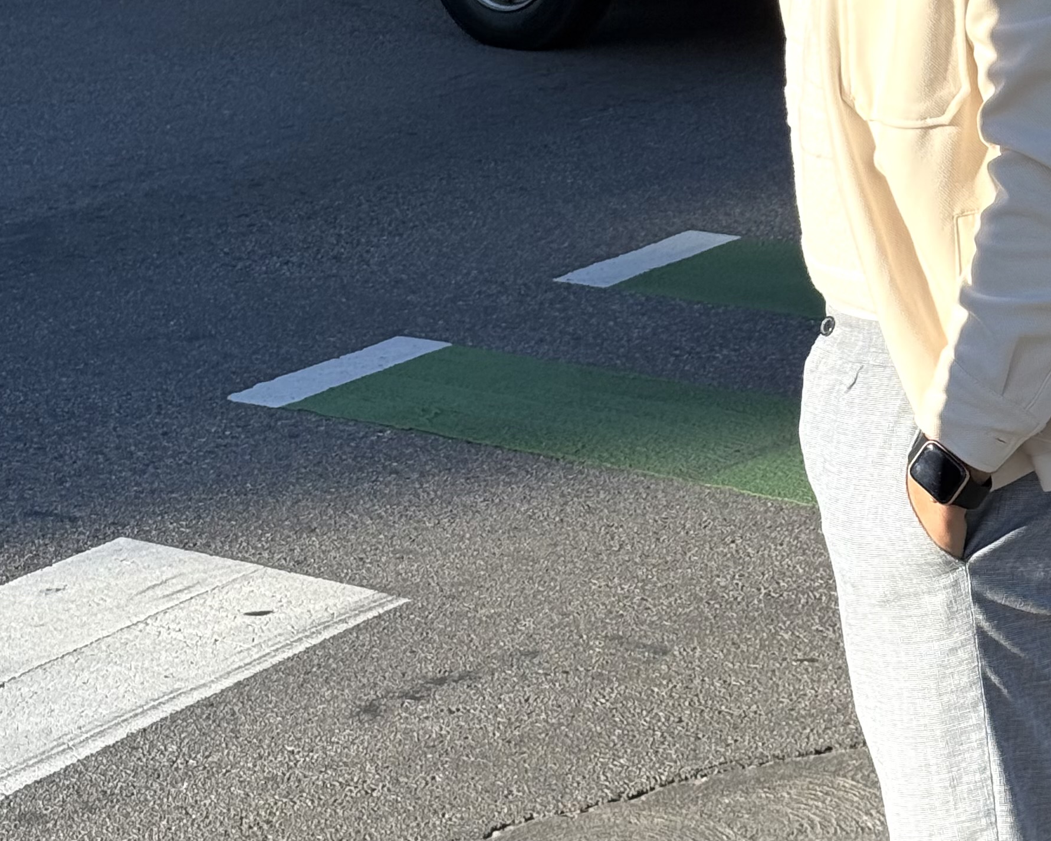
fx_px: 3298
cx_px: 547
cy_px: -123
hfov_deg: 18.1
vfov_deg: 14.2
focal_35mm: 106
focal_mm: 6.76
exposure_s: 1/2494
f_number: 1.78
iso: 64
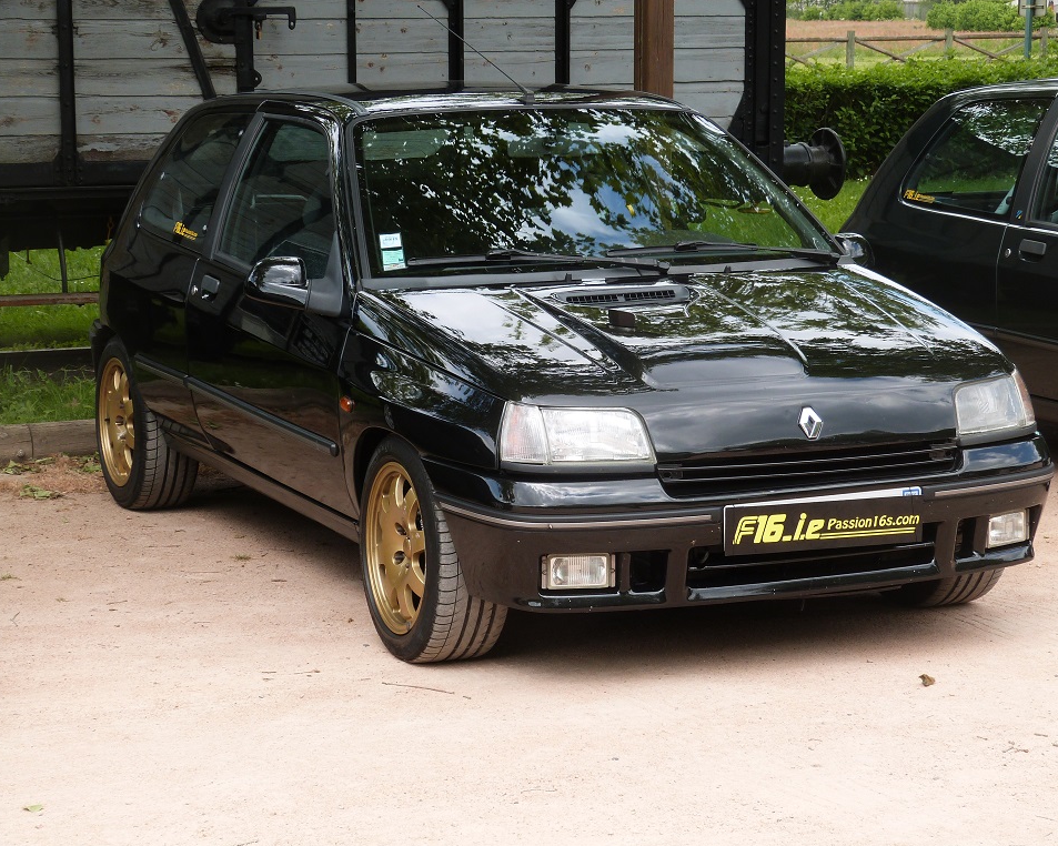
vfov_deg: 17.9
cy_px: 424
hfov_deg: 22.2
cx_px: 553
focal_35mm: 86
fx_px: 2692
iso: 100
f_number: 4
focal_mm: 14.8
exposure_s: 1/200
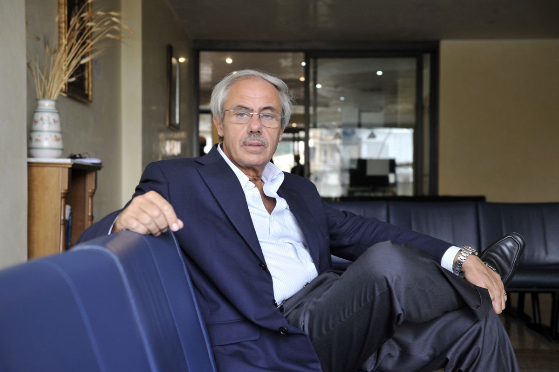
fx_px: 745
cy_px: 186
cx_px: 280
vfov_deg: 28.0
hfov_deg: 41.1
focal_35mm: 48
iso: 1250
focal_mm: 48
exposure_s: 1/125
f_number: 4
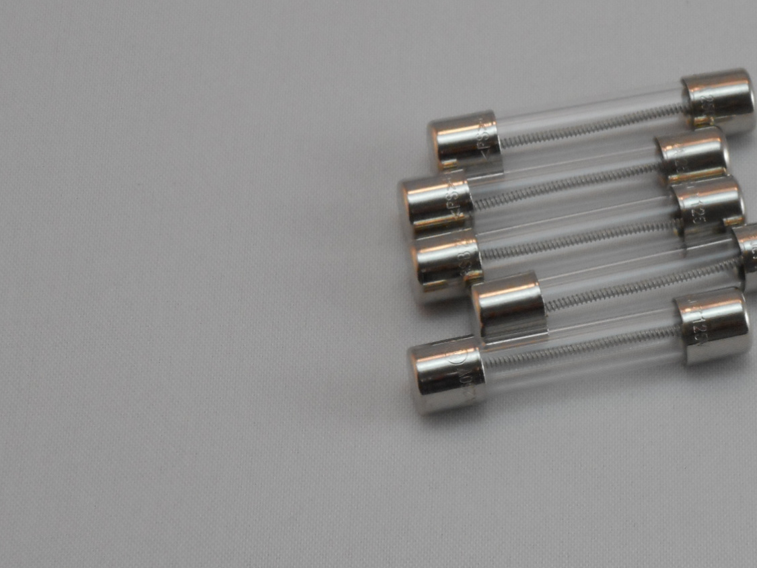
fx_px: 4505
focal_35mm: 206
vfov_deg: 7.2
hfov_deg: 9.6
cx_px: 586
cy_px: 349
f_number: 5.8
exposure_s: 1/60
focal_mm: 18.2
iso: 320
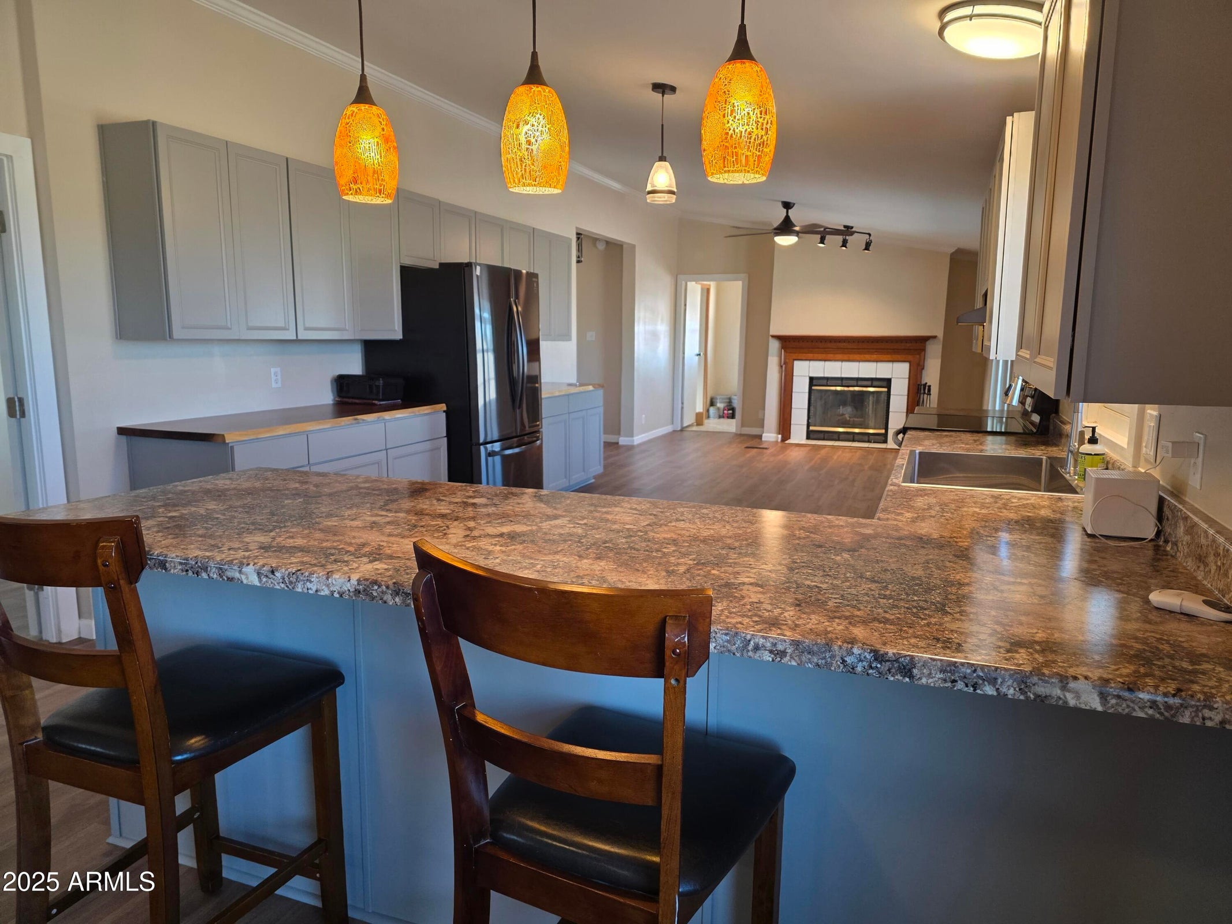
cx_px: 616
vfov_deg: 58.9
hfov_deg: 73.9
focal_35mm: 23
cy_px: 462
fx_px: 819
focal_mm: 6.3
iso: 250
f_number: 1.7
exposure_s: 1/120
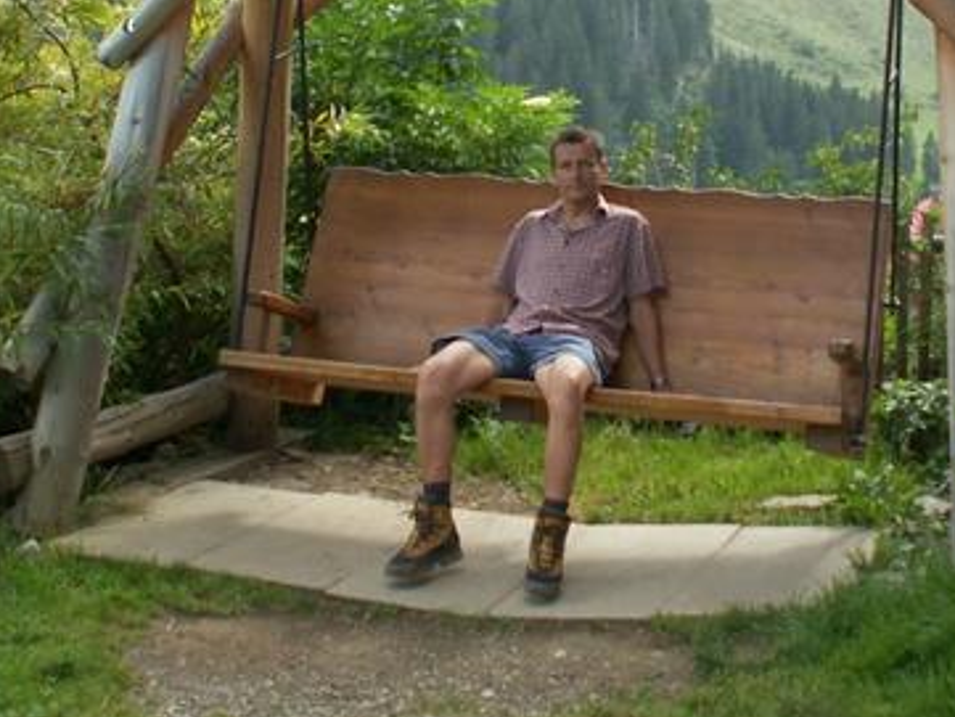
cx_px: 608
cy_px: 124
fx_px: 1711
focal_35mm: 62
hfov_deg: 31.0
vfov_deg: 23.3
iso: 50
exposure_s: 1/60
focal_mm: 5.86
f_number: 3.5
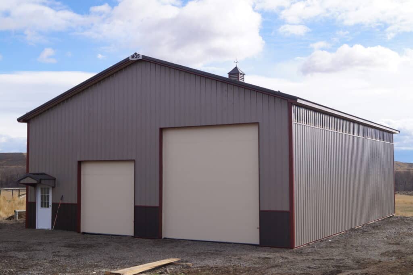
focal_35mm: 45
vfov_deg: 29.8
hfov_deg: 43.6
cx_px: 206
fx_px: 516
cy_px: 138
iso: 100
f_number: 10
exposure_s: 1/125
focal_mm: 30
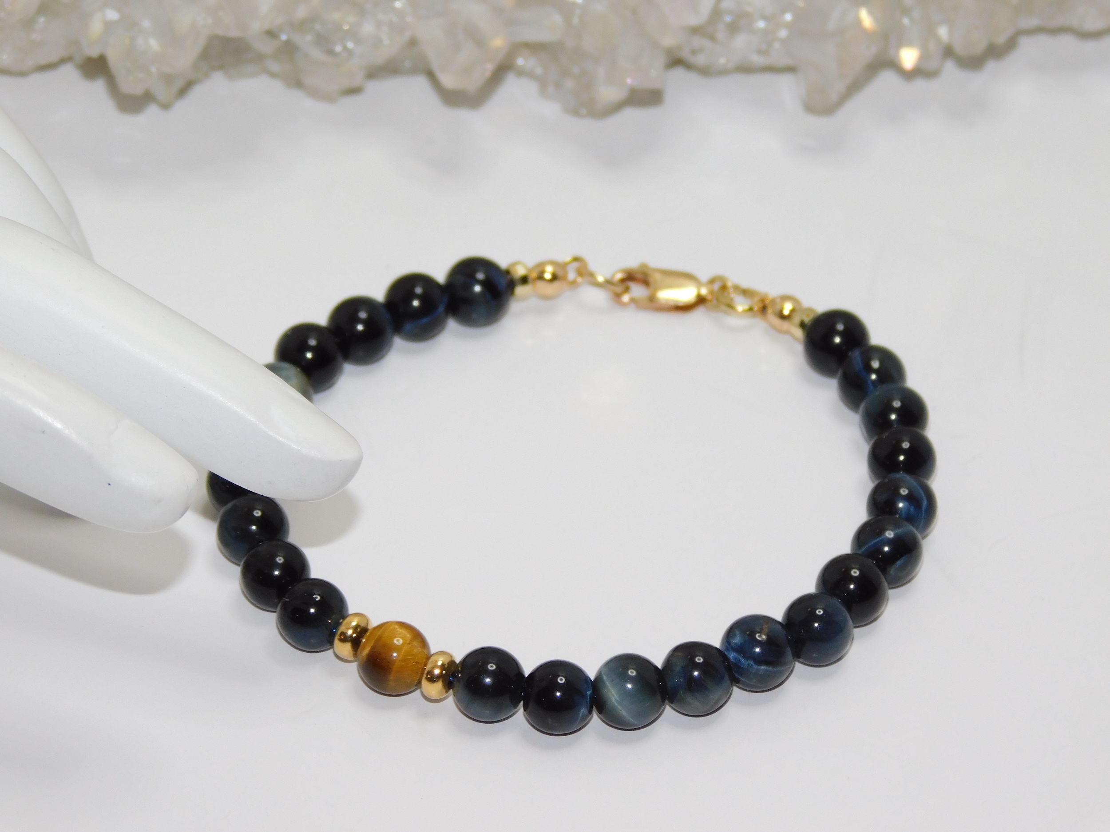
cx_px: 555
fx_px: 5900
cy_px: 416
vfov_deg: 8.1
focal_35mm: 184
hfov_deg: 10.7
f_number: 5.4
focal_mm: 32.7
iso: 200
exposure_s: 1/60
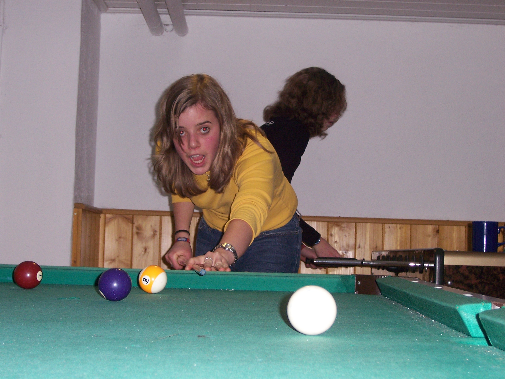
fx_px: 1021
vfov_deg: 21.0
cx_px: 252
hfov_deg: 27.8
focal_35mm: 70
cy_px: 190
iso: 160
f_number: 3.8
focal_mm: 12
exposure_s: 1/100
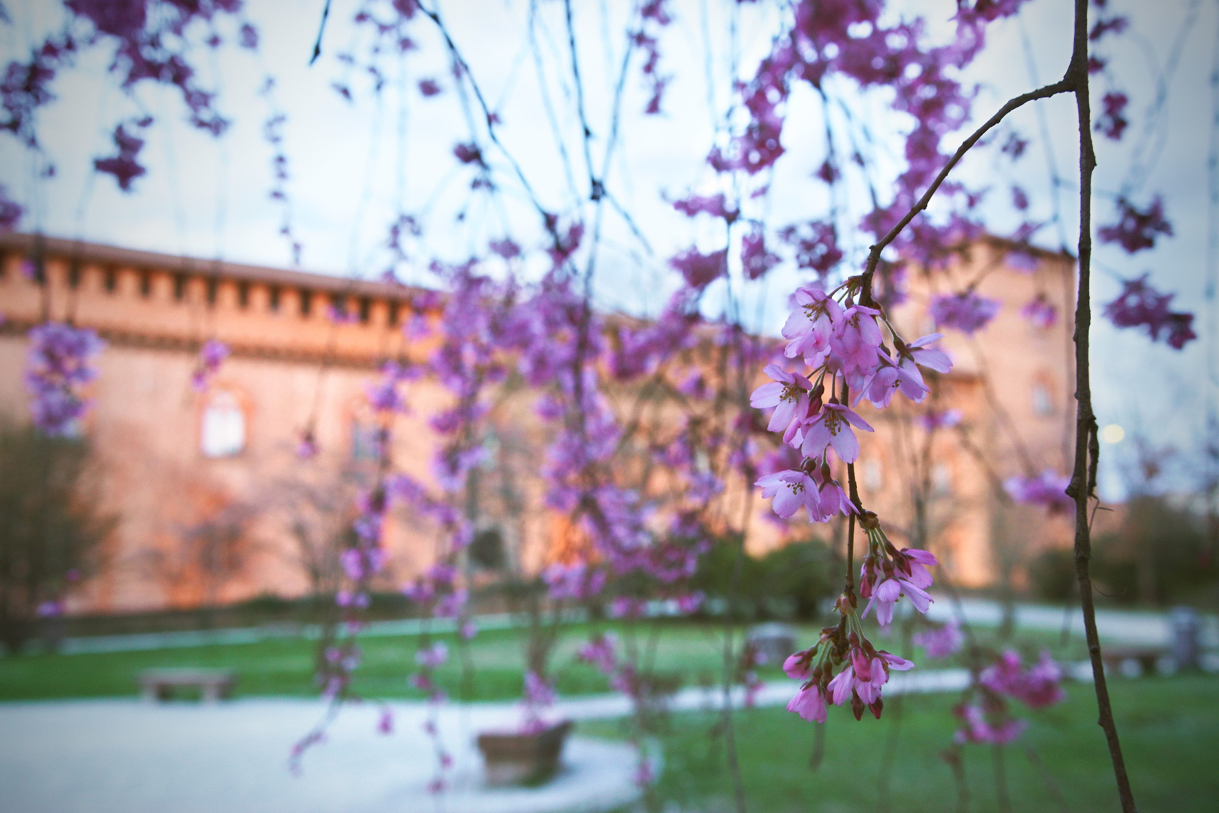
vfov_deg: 36.9
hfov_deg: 53.1
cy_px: 406
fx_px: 1219
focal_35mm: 36
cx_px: 610
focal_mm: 24
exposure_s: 1/3
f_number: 5
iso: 400
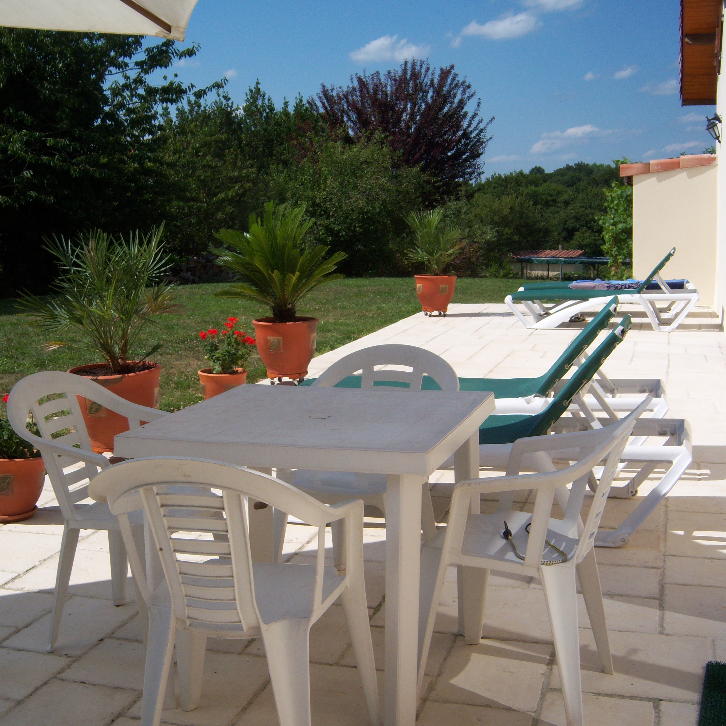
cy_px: 364
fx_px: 1020
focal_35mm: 43
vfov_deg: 39.2
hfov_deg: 39.1
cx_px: 311
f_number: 4.8
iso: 80
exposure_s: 1/1250
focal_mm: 7.5
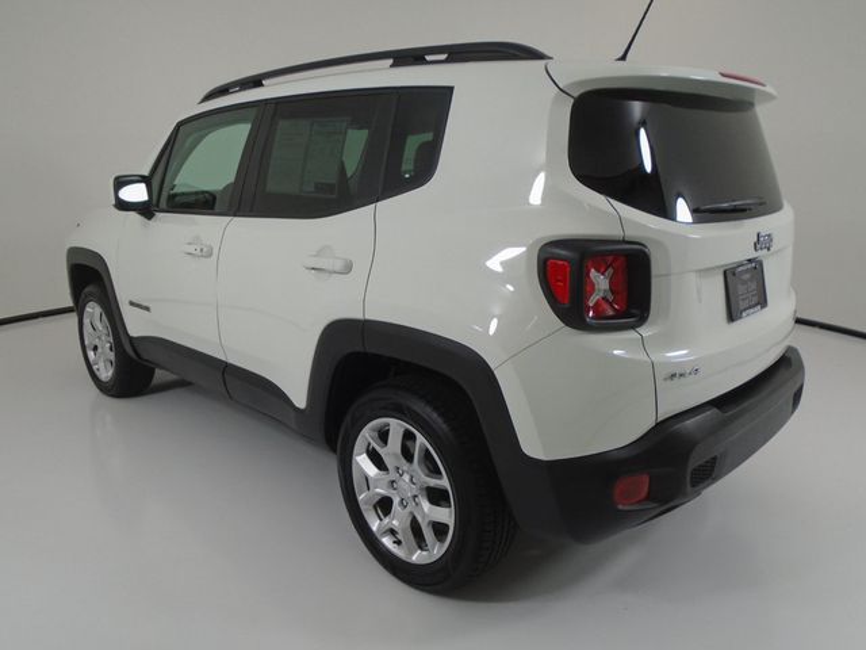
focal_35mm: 26
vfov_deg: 53.1
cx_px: 433
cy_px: 325
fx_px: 650
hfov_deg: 67.3
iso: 100
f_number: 3.2
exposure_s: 1/250
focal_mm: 4.6
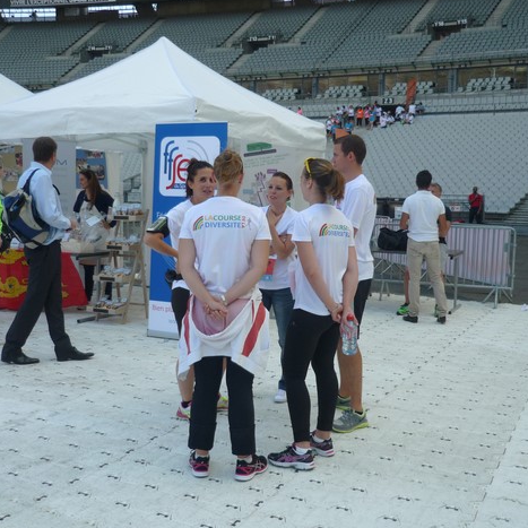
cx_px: 268
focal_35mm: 40
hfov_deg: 41.9
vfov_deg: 41.9
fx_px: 690
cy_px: 266
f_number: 2.8
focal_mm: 5.5
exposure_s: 1/320
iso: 100
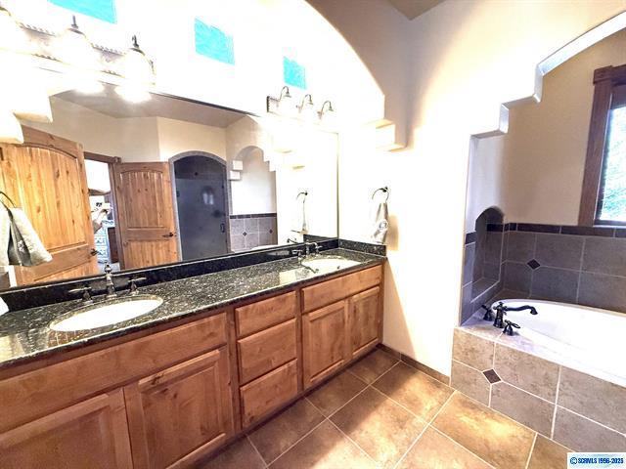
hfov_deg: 102.1
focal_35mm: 14
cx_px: 313
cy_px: 234
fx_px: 253
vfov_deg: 85.7
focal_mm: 2.22
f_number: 2.2
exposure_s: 1/120
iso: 320
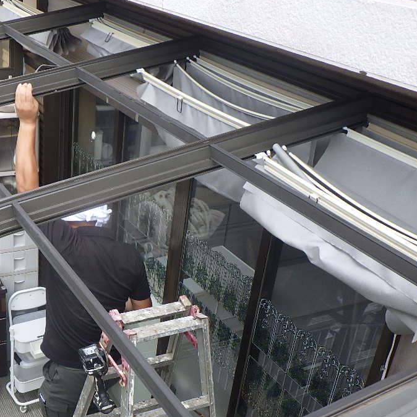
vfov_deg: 35.7
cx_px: 99
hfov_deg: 35.2
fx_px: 641
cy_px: 280
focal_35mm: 47
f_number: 4.2
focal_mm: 5
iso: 125
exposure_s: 1/250
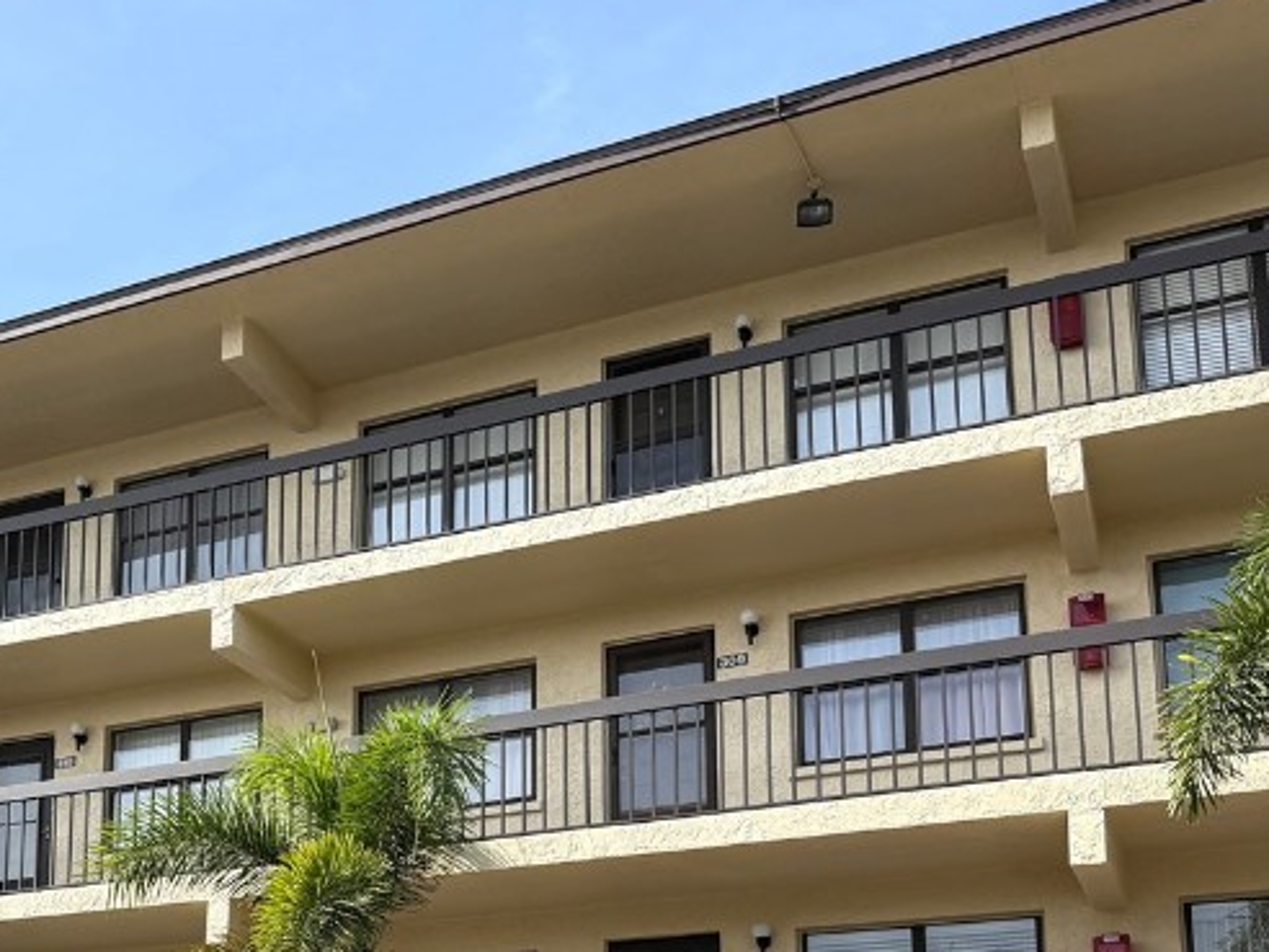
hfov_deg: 37.1
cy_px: 955
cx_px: 291
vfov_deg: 27.4
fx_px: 1833
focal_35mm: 50
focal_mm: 6.76
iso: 80
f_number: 1.78
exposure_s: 1/2611
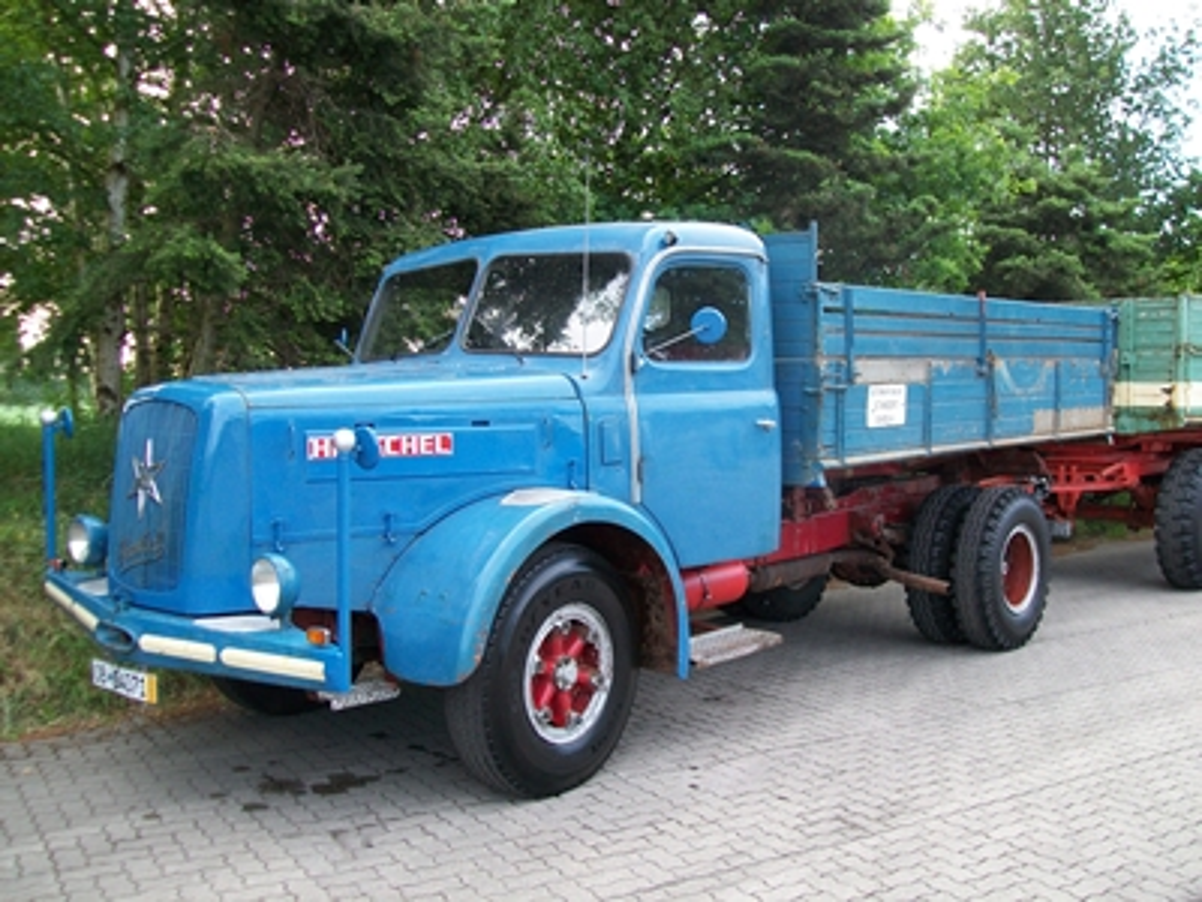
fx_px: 1250
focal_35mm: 36
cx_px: 601
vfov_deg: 39.7
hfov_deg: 51.4
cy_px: 451
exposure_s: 1/80
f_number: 2.7
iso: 64
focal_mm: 6
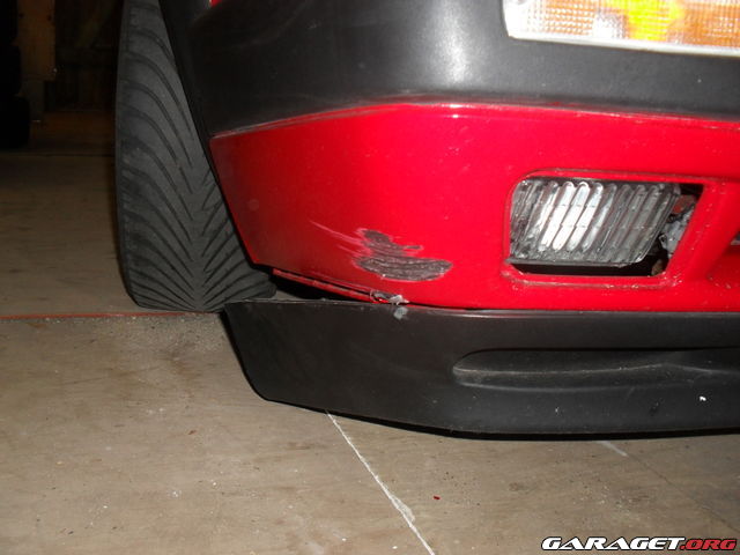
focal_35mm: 35
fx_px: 748
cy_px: 278
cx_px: 370
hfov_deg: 52.6
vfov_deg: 40.7
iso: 200
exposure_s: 1/45
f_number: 3.2
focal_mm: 6.3
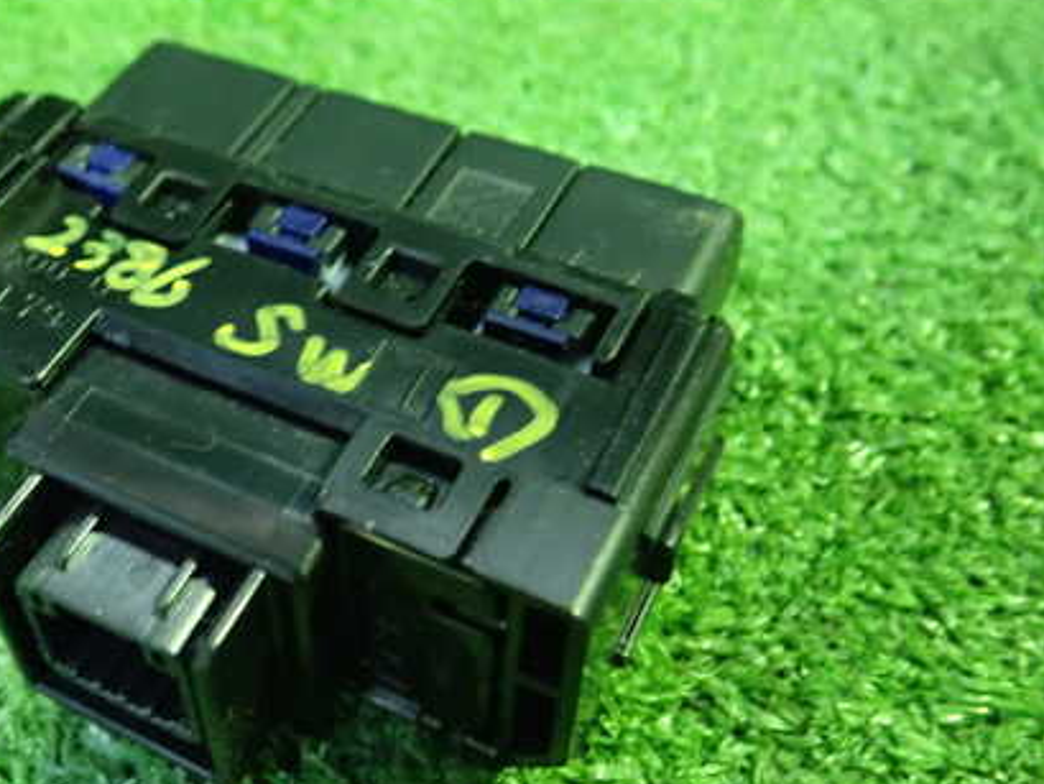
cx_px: 283
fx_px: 1327
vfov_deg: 32.9
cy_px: 434
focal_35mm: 44
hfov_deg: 41.9
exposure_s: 1/30
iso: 1250
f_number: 2.3
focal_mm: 5.5
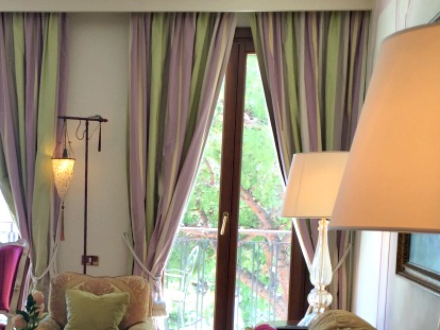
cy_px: 271
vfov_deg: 25.6
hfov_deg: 33.8
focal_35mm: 56
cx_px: 124
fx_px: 712
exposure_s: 1/100
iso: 32
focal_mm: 4.15
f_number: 2.2
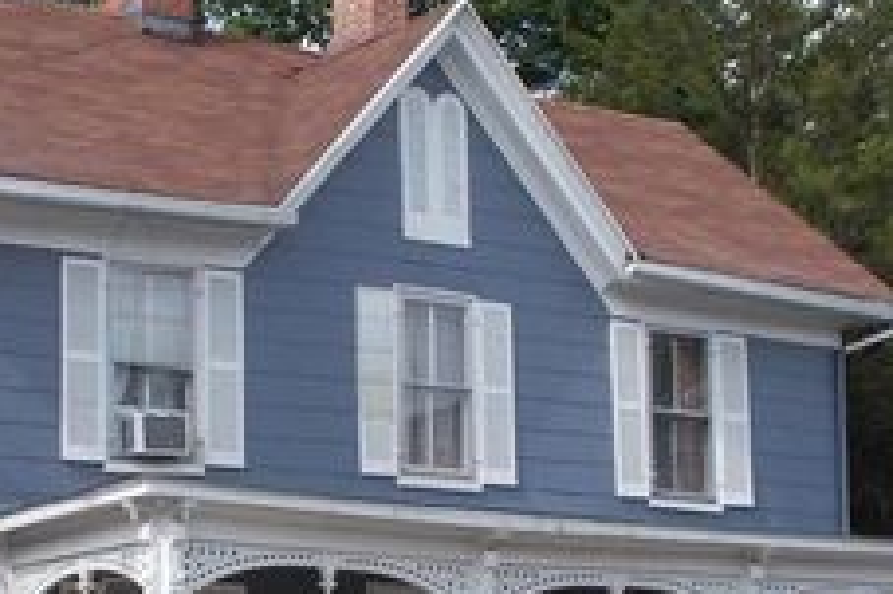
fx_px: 2503
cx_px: 244
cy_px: 439
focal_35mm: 101
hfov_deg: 20.1
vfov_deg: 13.5
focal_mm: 7.9
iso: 80
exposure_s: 1/500
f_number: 4.2
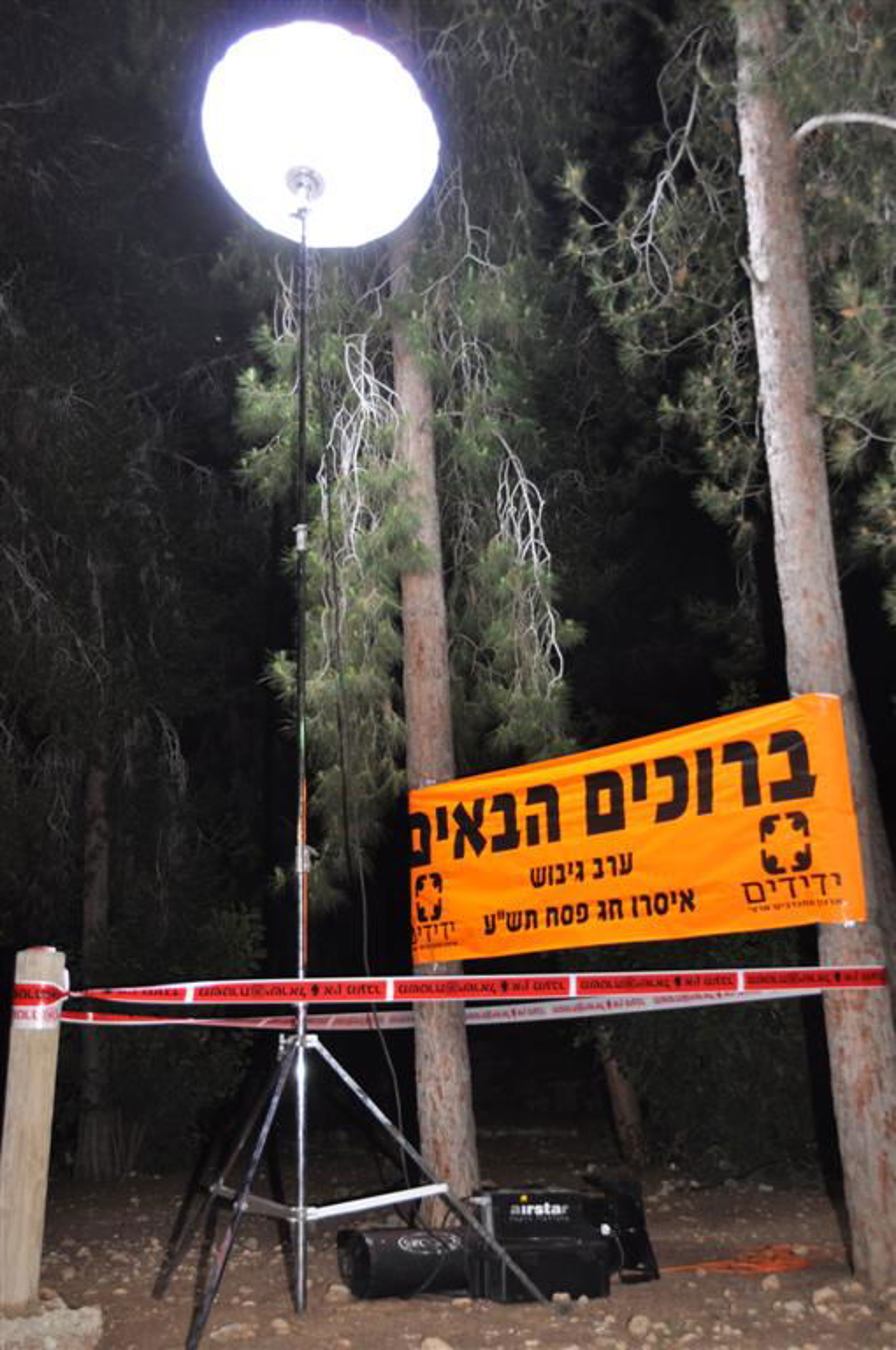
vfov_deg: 45.0
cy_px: 675
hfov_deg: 30.8
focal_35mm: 44
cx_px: 448
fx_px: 1628
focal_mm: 29
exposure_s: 1/100
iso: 400
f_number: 5
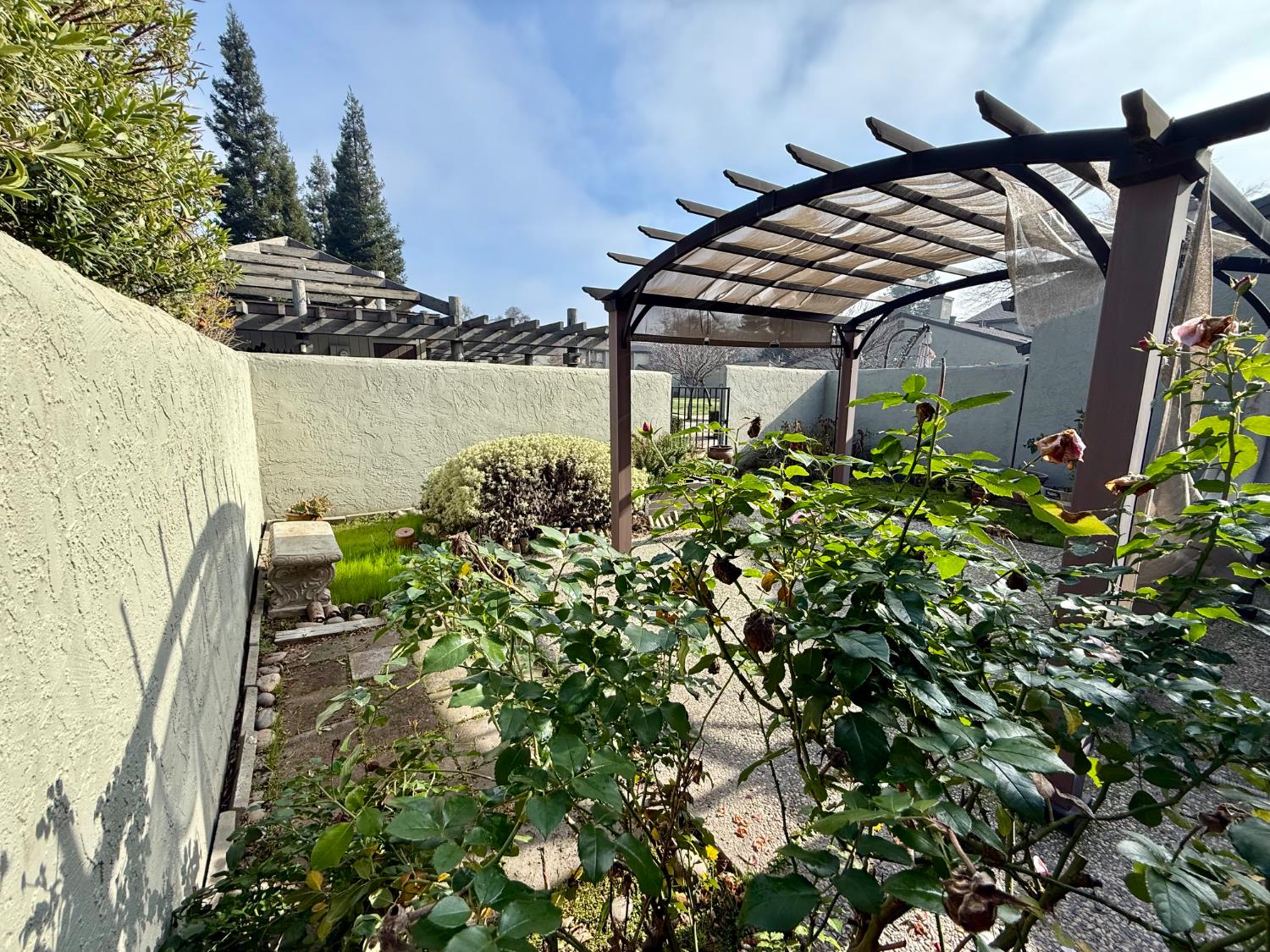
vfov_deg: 85.7
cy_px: 476
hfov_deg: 102.1
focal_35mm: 14
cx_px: 635
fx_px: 514
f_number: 2.2
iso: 64
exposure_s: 1/1125
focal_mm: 2.22
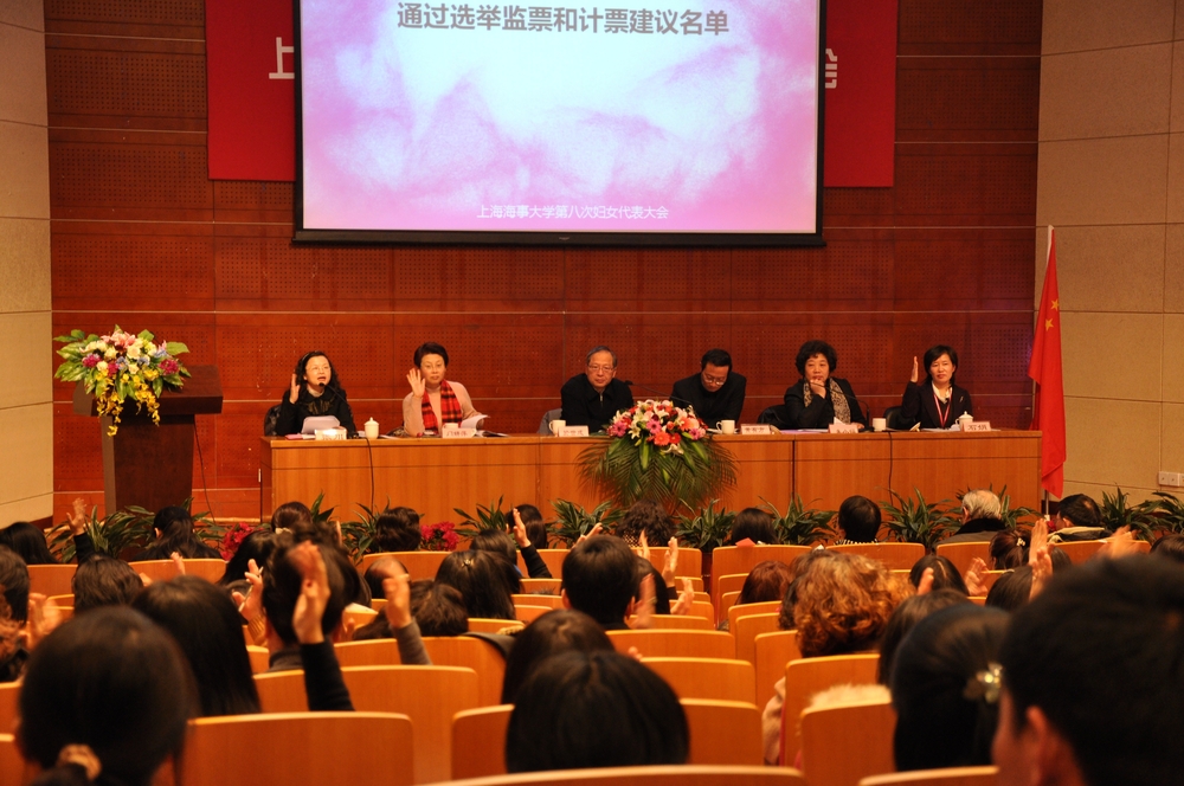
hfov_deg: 26.0
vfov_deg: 17.4
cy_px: 393
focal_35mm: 78
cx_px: 592
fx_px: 2562
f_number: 5
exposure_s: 1/15
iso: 720
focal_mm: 52
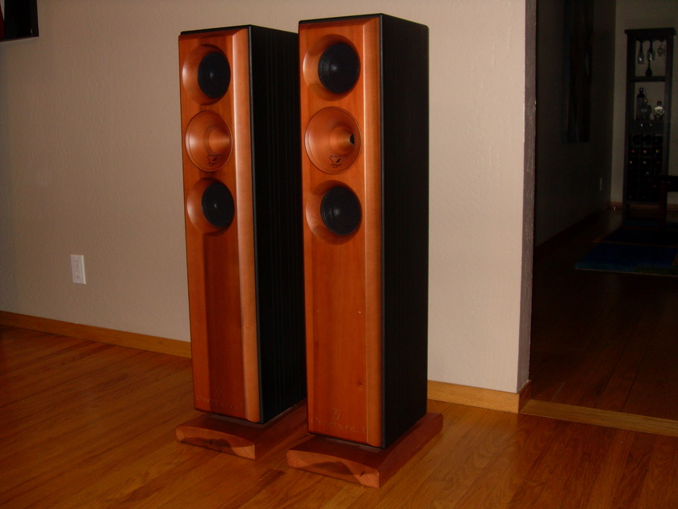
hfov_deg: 50.1
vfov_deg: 38.7
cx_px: 339
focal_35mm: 37
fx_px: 725
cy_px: 254
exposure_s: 1/45
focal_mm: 6.3
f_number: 2.8
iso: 100
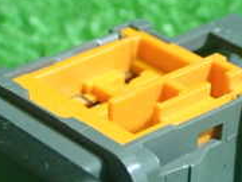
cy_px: 144
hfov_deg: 12.6
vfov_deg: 9.4
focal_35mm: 157
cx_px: 152
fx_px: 1098
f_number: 3.1
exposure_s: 1/40
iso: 800
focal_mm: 8.4
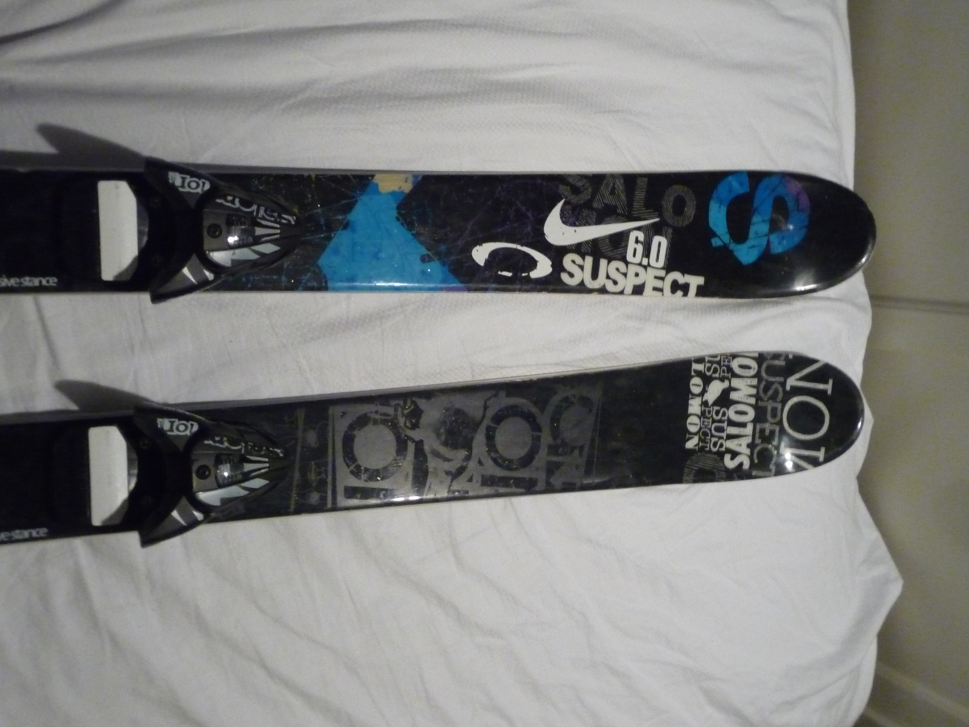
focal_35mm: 32
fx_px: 896
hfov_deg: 56.8
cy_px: 364
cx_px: 484
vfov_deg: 44.2
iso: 800
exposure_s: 1/50
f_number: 3.5
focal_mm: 5.3
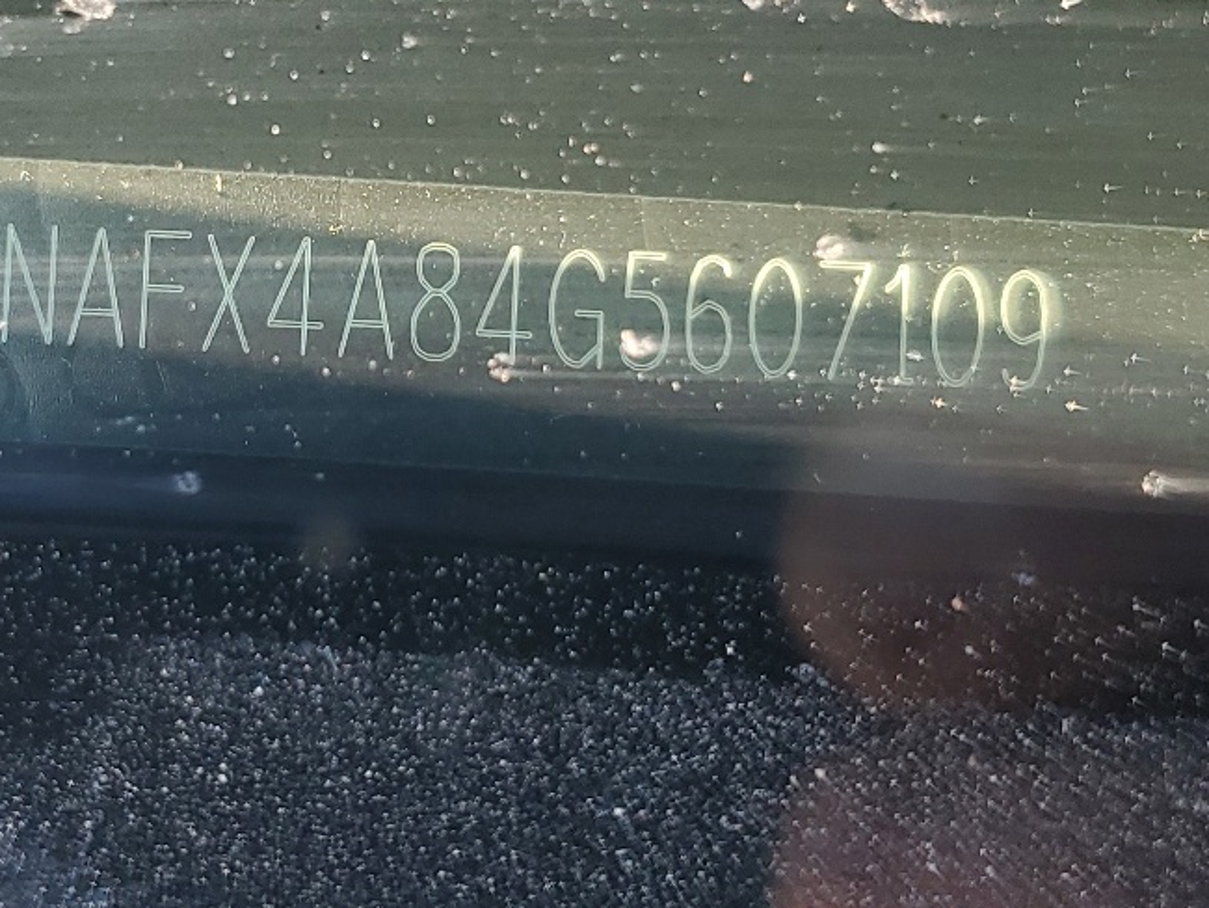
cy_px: 205
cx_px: 318
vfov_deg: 22.7
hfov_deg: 29.8
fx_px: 2236
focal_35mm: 64
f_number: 1.5
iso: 55
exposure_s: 1/120
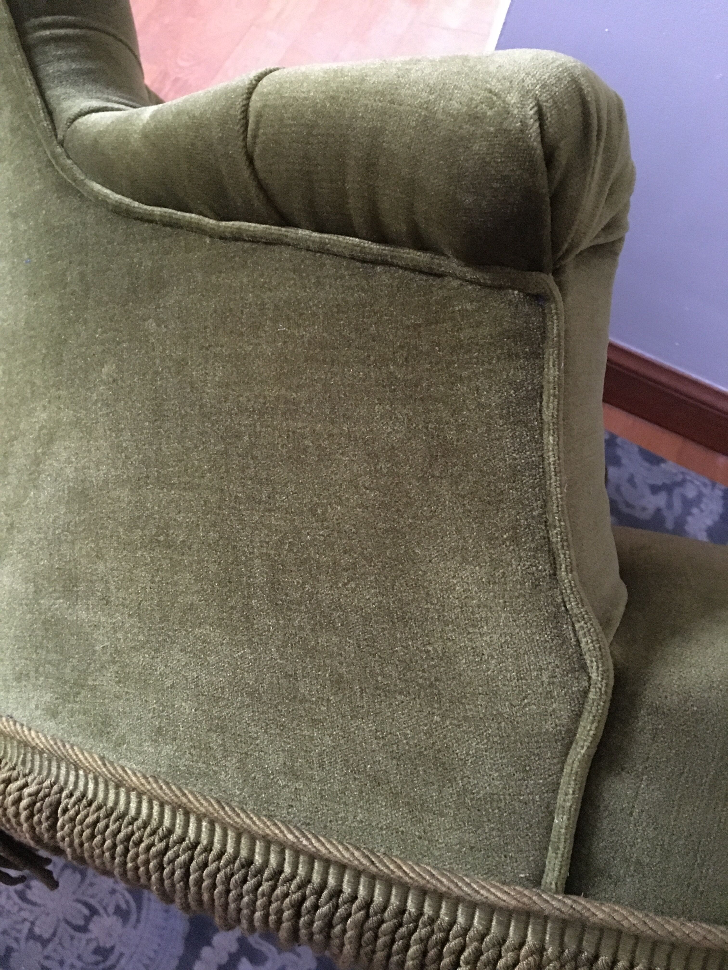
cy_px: 485
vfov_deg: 61.7
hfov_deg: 48.2
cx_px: 364
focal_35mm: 29
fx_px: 813
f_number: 2.2
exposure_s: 1/17
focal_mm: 4.15
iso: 320
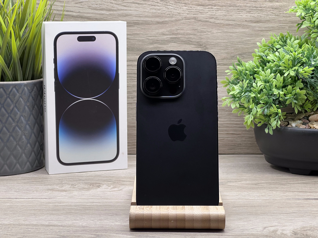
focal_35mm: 77
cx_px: 159
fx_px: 707
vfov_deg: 19.1
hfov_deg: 25.3
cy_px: 119
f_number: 2.8
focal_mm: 9
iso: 100
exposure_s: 1/100
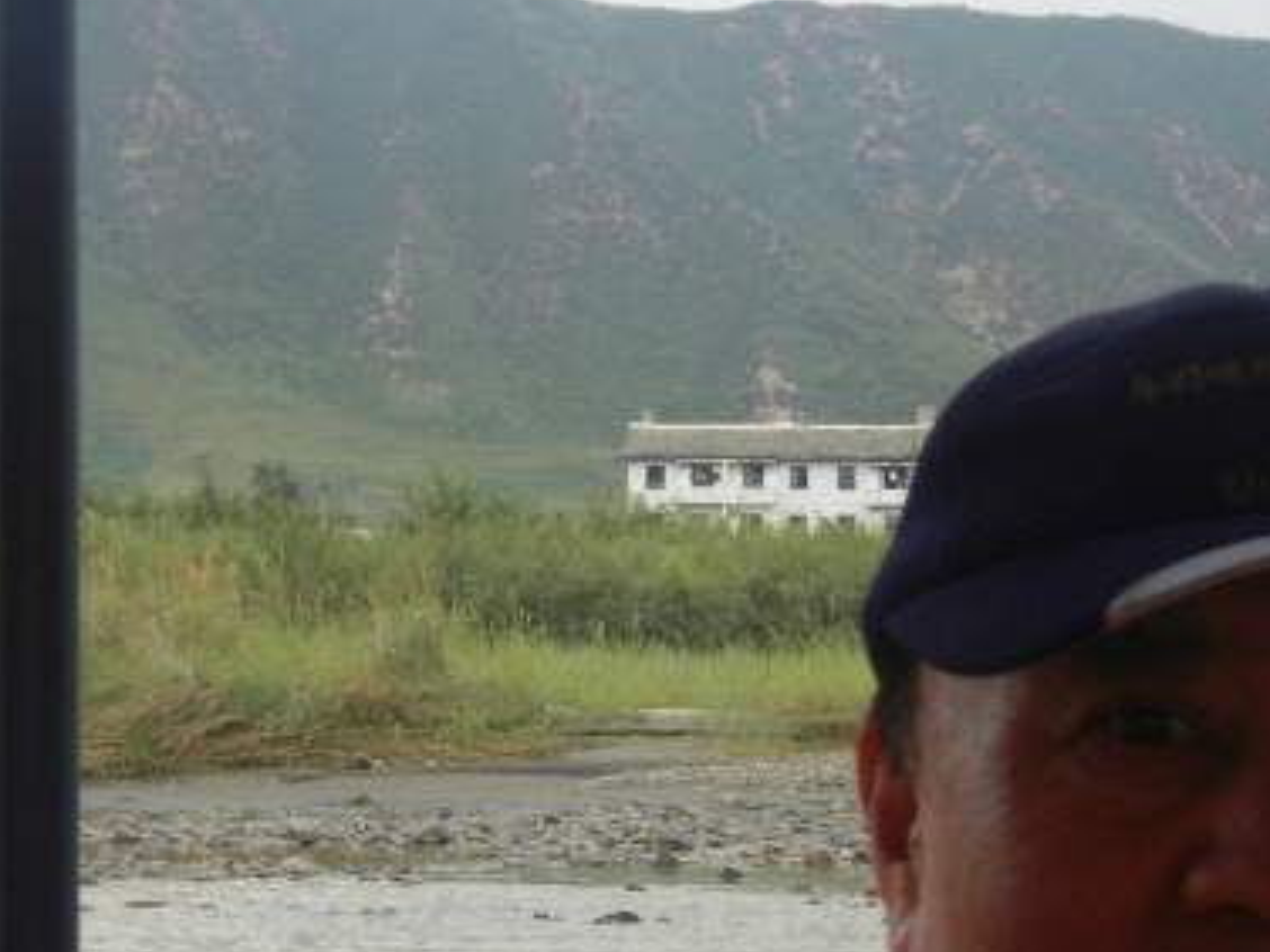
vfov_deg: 11.0
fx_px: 4916
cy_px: 707
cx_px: 699
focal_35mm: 134
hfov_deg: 14.7
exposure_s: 1/160
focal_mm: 9.9
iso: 80
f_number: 4.4
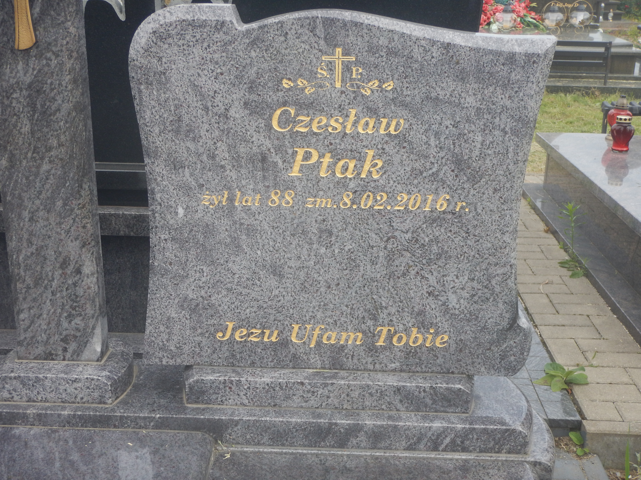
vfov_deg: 32.9
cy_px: 240
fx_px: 815
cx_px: 320
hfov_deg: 42.9
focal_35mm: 44
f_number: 4.3
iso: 125
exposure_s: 1/250
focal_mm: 7.8
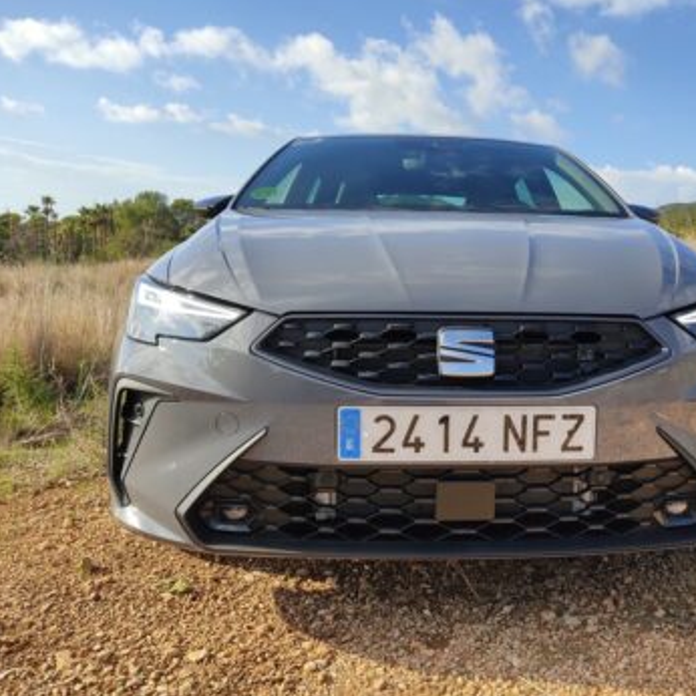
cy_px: 346
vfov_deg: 52.5
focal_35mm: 31
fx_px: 705
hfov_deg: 51.8
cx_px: 450
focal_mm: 4.74
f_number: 1.79
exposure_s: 1/945
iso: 100
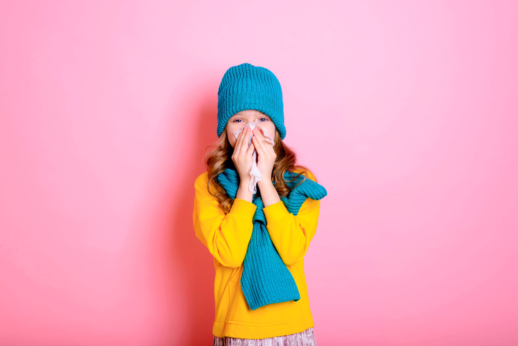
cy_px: 173
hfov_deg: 39.6
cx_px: 259
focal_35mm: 50
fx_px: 720
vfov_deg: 27.0
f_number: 5
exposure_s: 1/200
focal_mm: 50
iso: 320
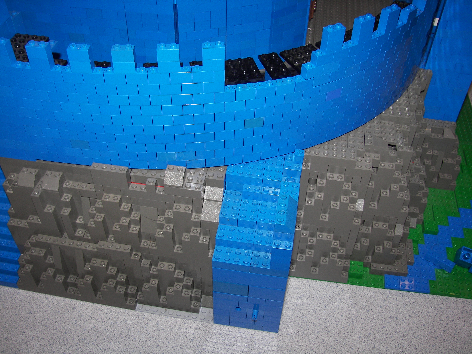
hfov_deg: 51.4
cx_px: 236
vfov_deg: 39.7
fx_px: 491
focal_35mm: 36
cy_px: 177
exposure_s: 1/30
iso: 64
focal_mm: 6
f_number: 2.8
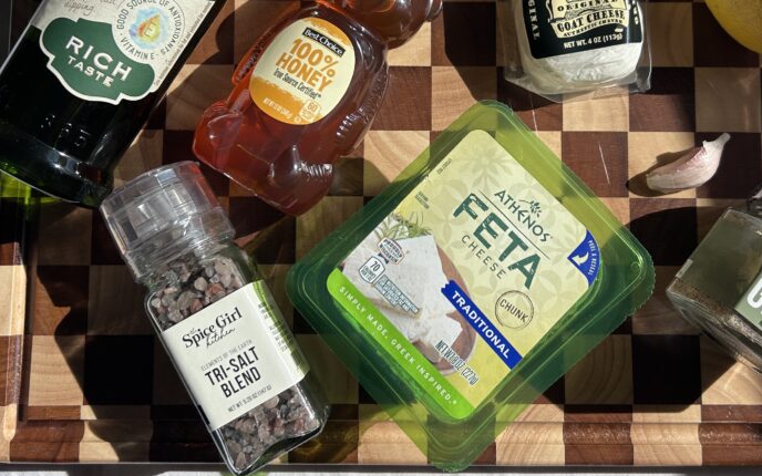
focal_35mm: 41
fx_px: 851
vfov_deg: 30.9
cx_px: 434
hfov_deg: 48.1
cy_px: 142
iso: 50
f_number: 1.5
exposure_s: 1/3165
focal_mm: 5.7
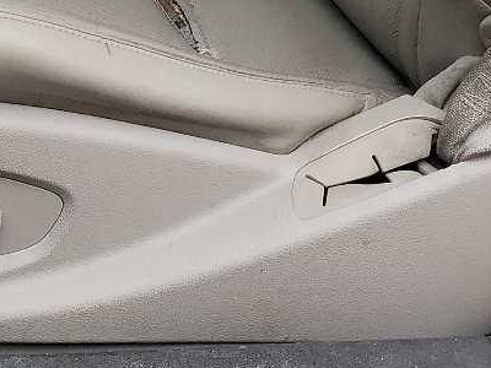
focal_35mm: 104
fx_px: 1475
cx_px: -133
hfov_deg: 17.8
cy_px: -275
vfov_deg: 13.0
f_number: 1.5
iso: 50
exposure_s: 1/625
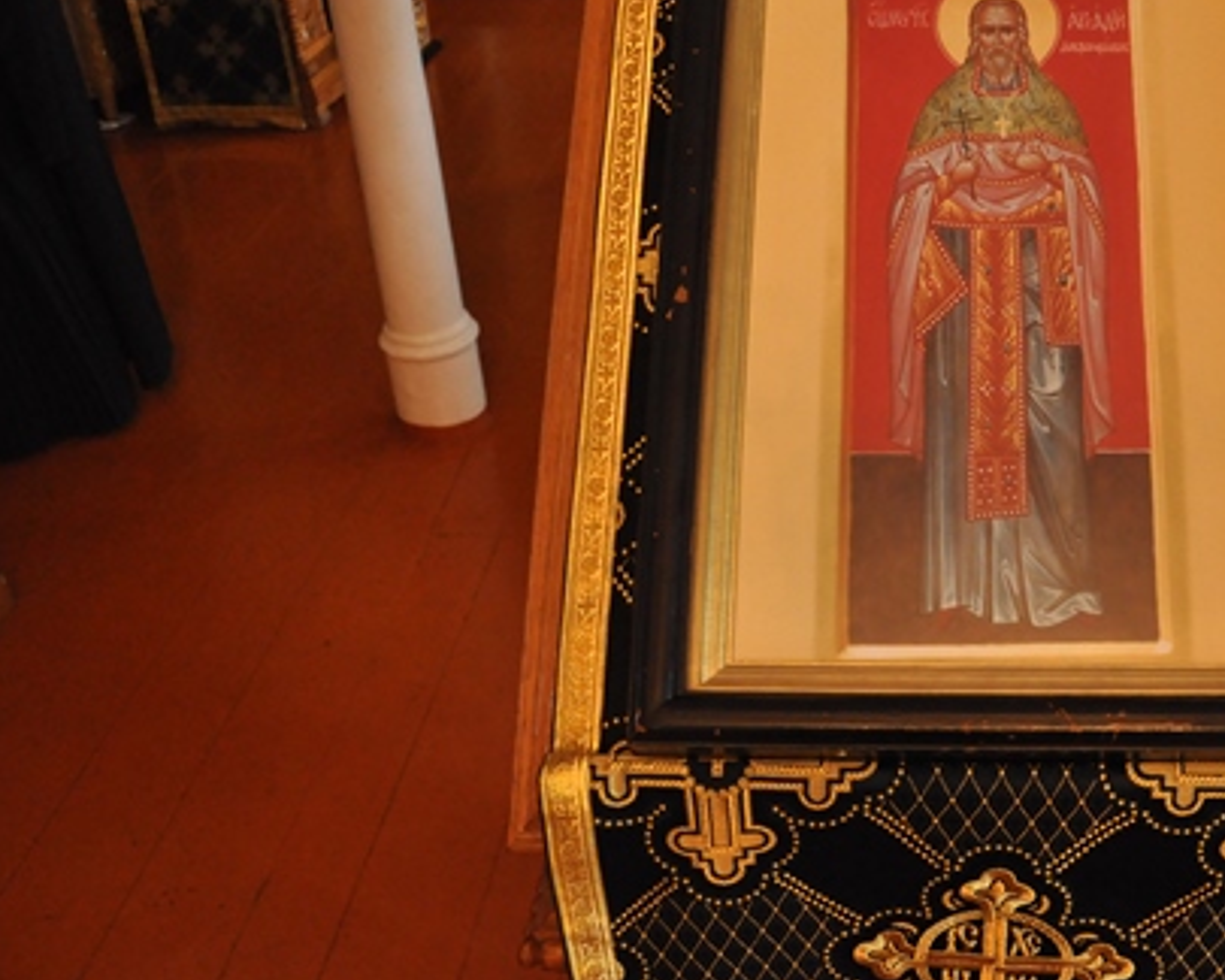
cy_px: 383
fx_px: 1450
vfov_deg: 37.2
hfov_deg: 44.1
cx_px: 938
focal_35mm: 40
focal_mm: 18
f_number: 4.5
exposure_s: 1/40
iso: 2000
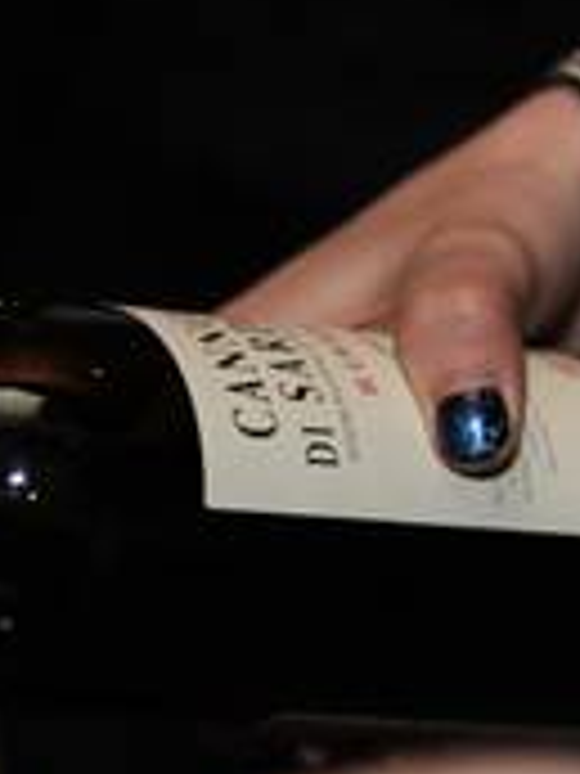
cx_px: -508
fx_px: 4803
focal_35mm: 215
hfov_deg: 6.7
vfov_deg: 9.2
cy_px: 716
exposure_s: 1/160
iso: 640
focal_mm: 70
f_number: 3.2
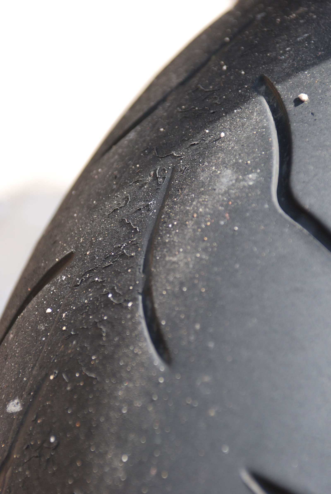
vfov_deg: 19.4
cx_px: 166
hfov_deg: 13.1
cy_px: 247
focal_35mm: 105
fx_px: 1444
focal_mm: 70
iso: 200
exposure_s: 1/250
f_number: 4
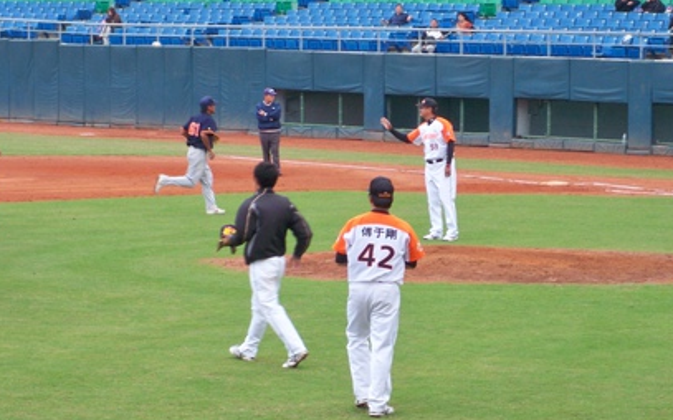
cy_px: 270
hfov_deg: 12.8
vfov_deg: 8.0
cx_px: 400
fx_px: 3007
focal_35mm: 164
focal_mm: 18.8
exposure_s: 1/80
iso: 80
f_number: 5.7
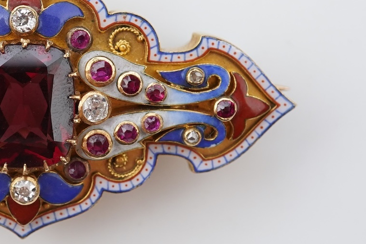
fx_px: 1179
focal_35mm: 116
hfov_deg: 17.3
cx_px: 21
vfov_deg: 11.8
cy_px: 114
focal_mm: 30
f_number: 14
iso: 640
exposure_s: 1/125
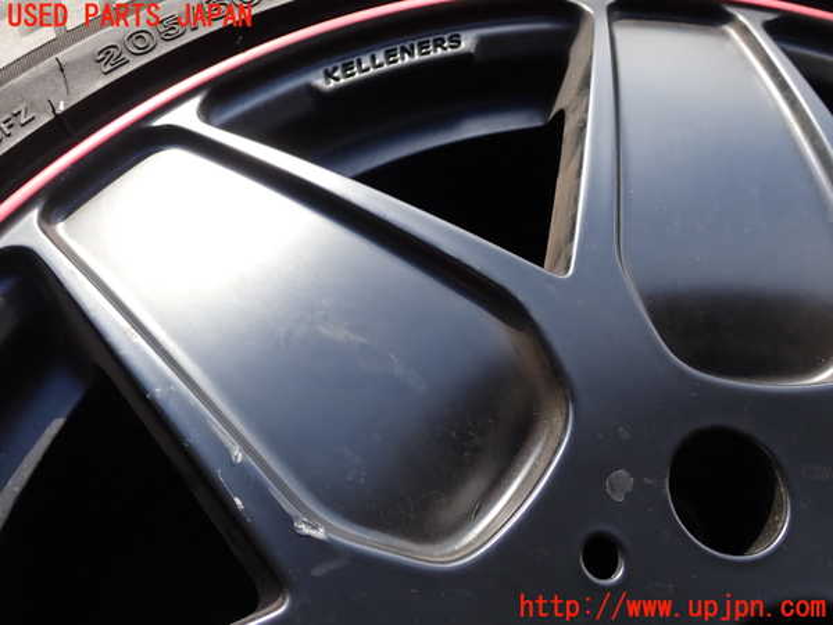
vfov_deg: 44.2
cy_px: 312
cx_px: 416
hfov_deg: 56.8
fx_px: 770
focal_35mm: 32
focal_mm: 5.79
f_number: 3.2
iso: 100
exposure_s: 1/160
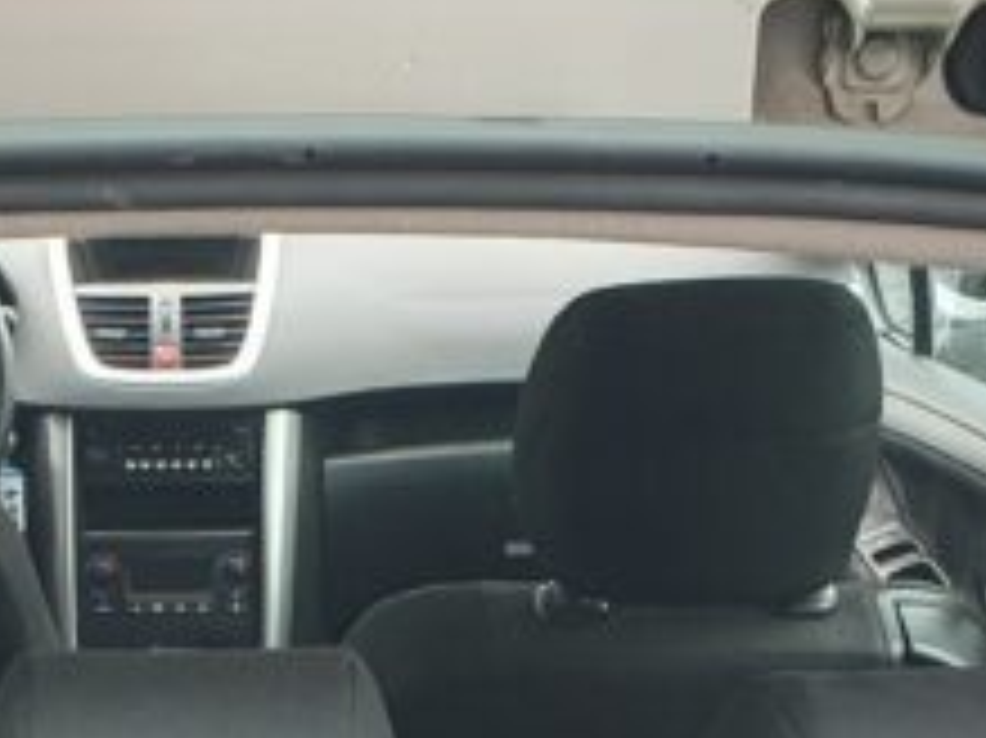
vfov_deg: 13.9
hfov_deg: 20.4
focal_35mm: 95
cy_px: 1305
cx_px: 194
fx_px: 2704
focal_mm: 4.32
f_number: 2.4
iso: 160
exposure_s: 1/100
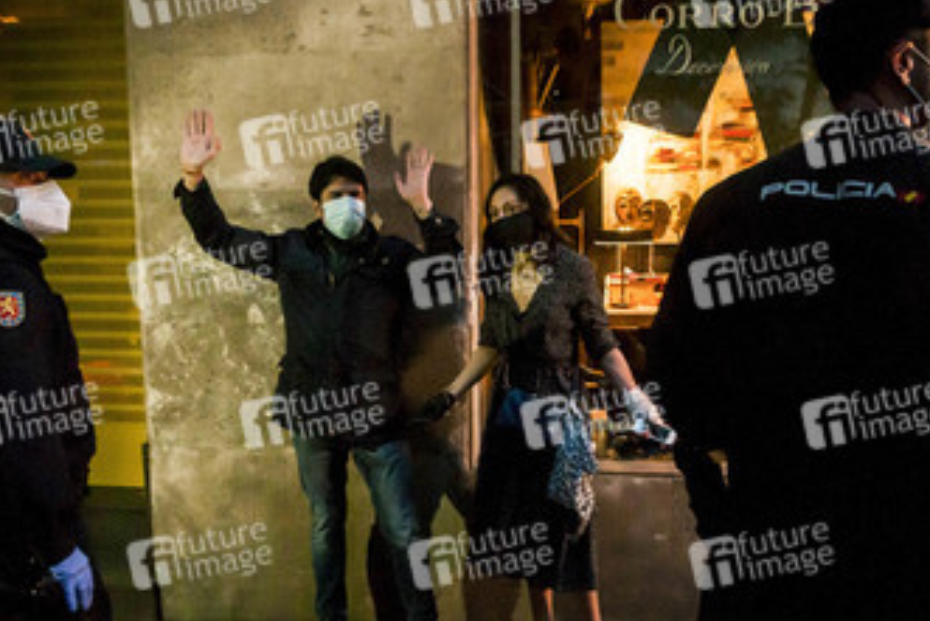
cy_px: 346
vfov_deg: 38.2
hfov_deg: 54.7
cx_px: 517
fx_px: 896
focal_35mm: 35
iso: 800
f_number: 2.8
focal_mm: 17
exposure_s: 1/125
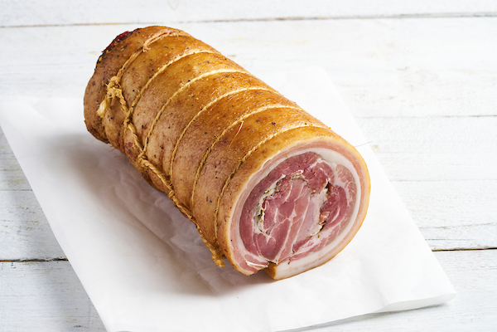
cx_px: 248
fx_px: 1242
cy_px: 166
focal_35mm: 90
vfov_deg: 15.2
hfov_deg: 22.6
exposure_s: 1/125
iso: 200
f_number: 11
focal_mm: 90
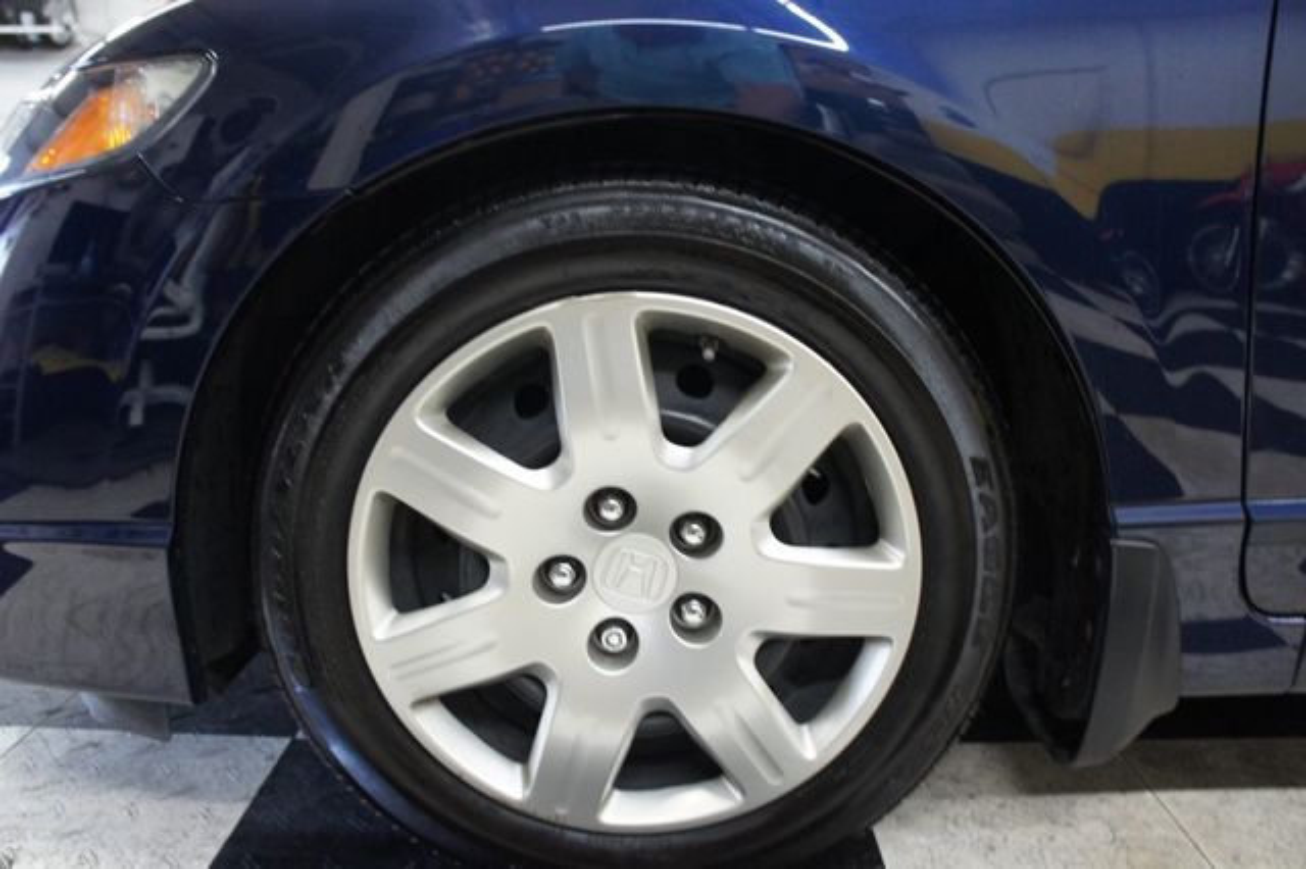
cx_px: 653
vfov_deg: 47.9
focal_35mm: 27
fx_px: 979
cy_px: 434
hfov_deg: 67.4
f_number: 3.5
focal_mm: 18
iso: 1600
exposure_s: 1/60
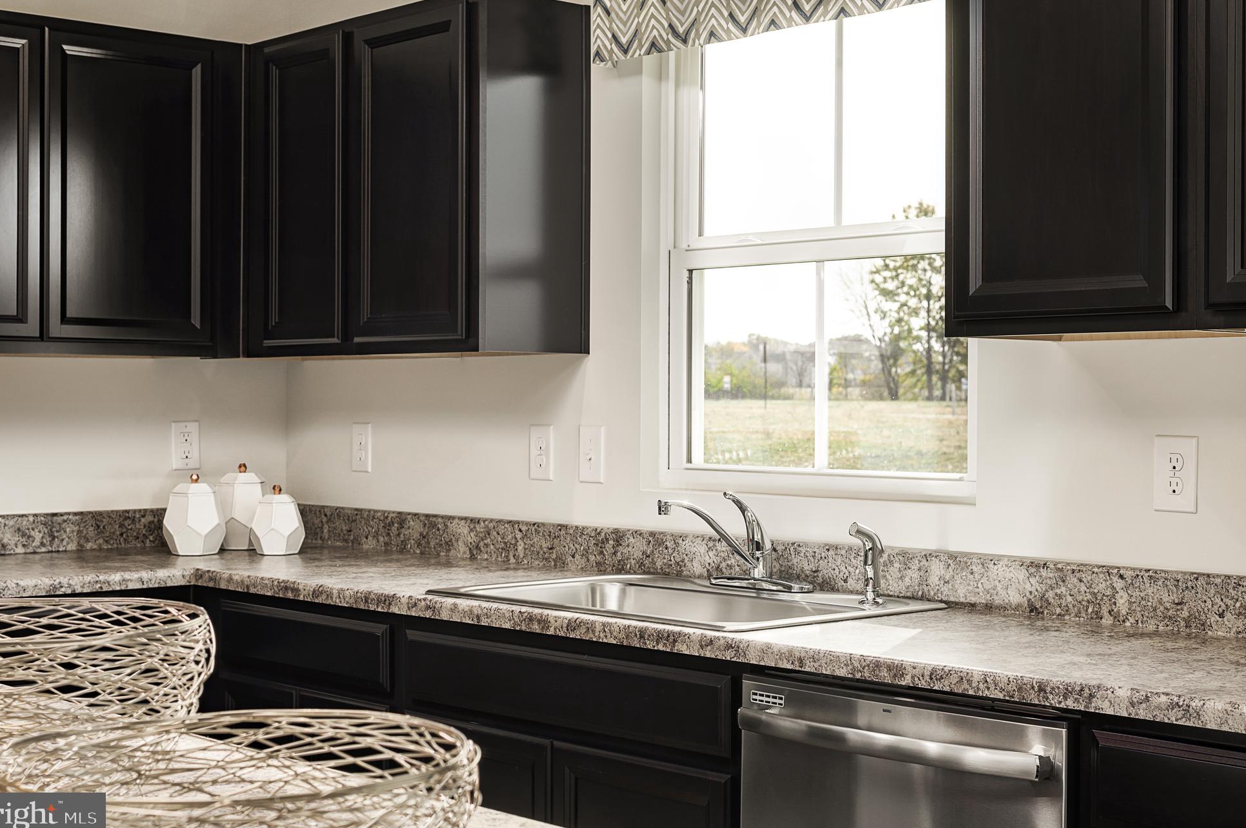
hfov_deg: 37.5
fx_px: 1833
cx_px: 624
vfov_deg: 25.5
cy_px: 400
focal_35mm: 53
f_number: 8
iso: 200
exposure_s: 1/160
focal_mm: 50
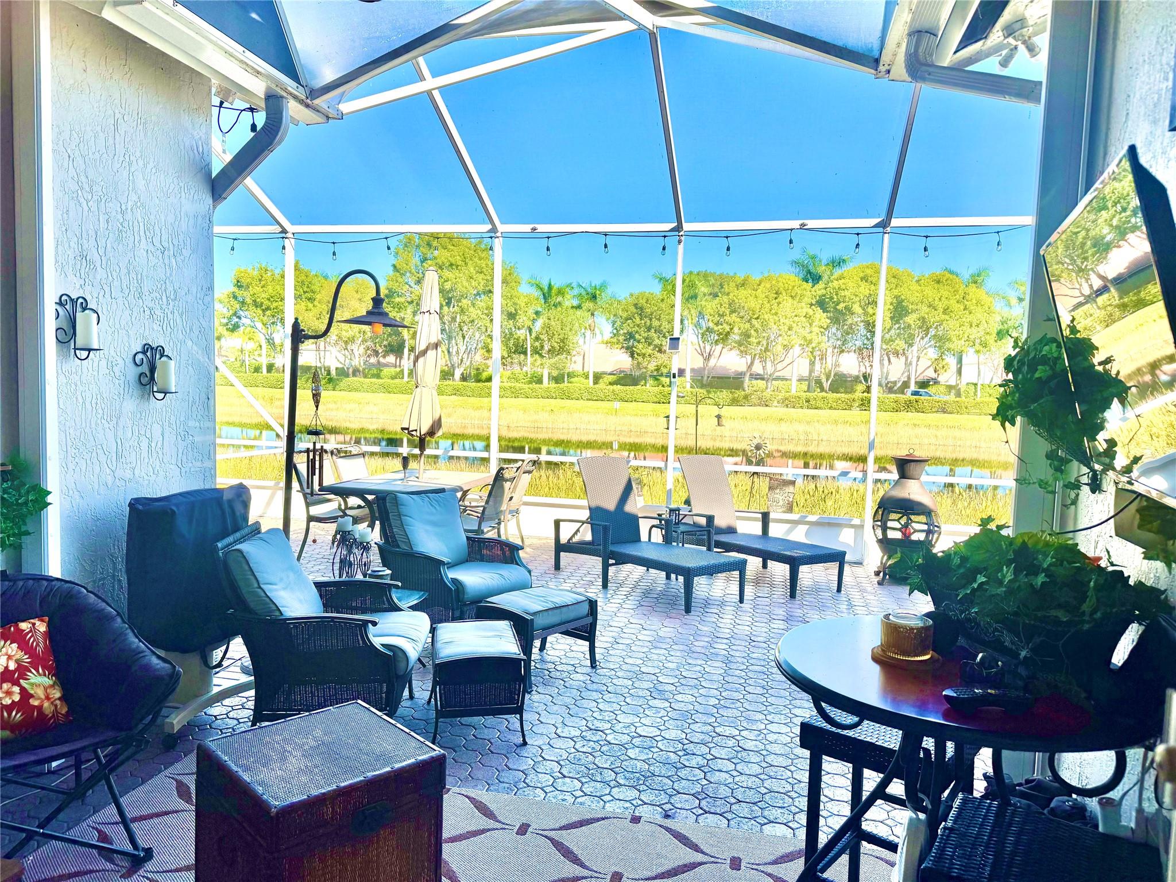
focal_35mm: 24
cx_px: 588
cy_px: 441
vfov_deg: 56.8
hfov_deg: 71.6
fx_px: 815
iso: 80
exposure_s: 1/1869
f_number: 1.78
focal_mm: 6.76
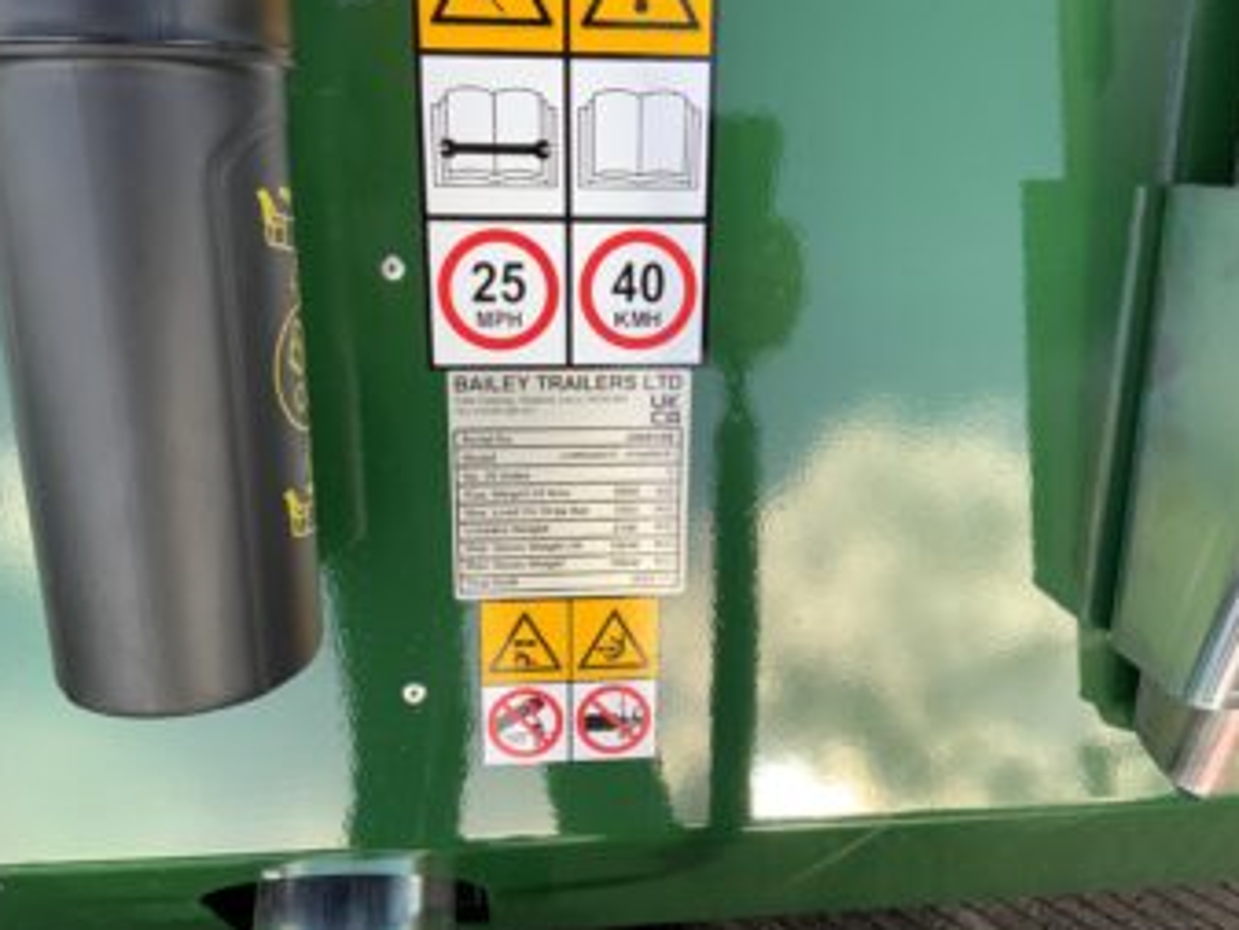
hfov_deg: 58.3
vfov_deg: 45.5
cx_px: 621
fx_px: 1110
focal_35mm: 31
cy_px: 478
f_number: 1.8
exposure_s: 1/340
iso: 16
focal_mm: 3
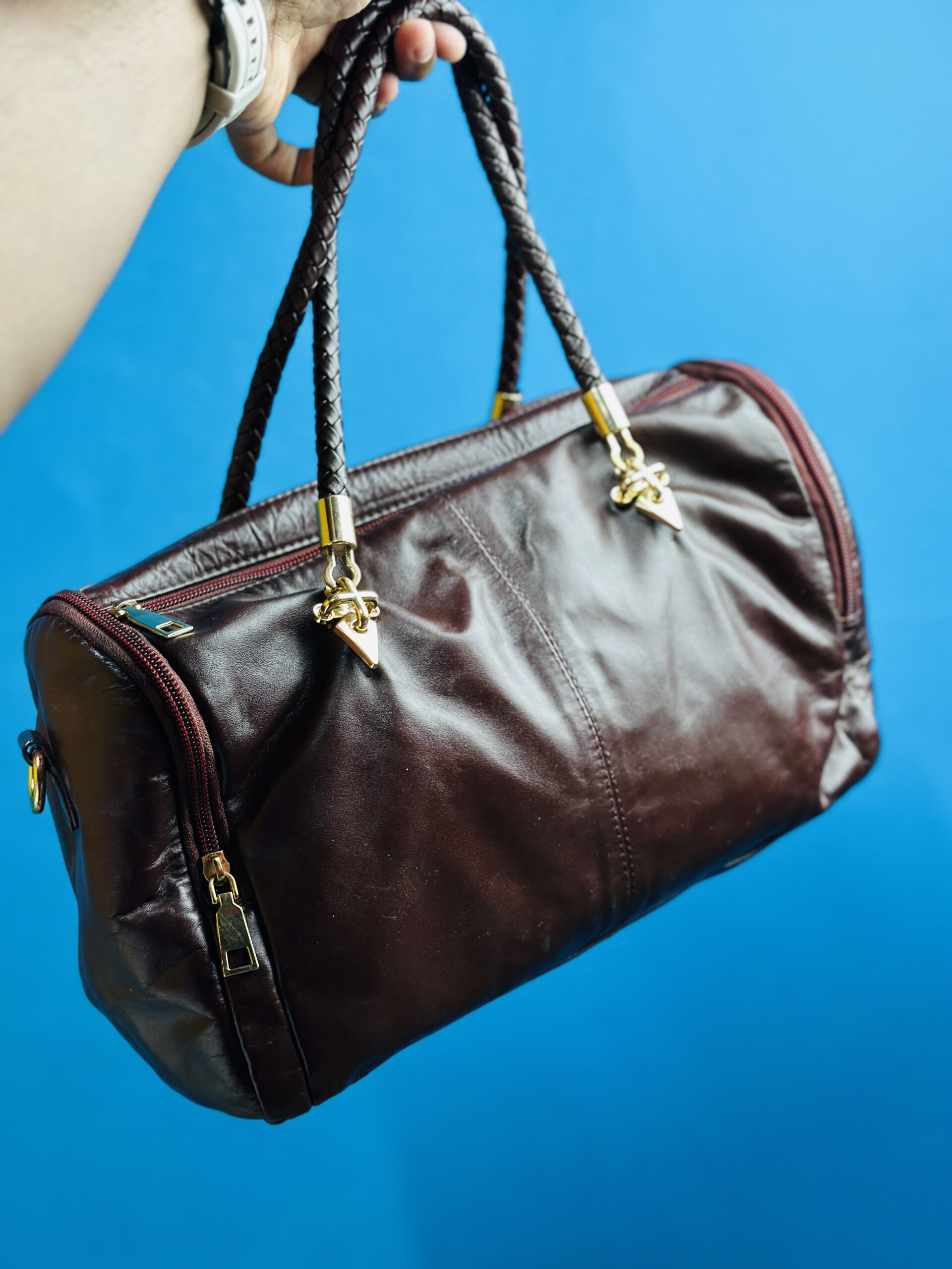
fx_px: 1760
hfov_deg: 30.3
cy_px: 634
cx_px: 476
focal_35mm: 48
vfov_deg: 39.7
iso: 160
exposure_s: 1/50
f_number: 1.78
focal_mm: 6.86
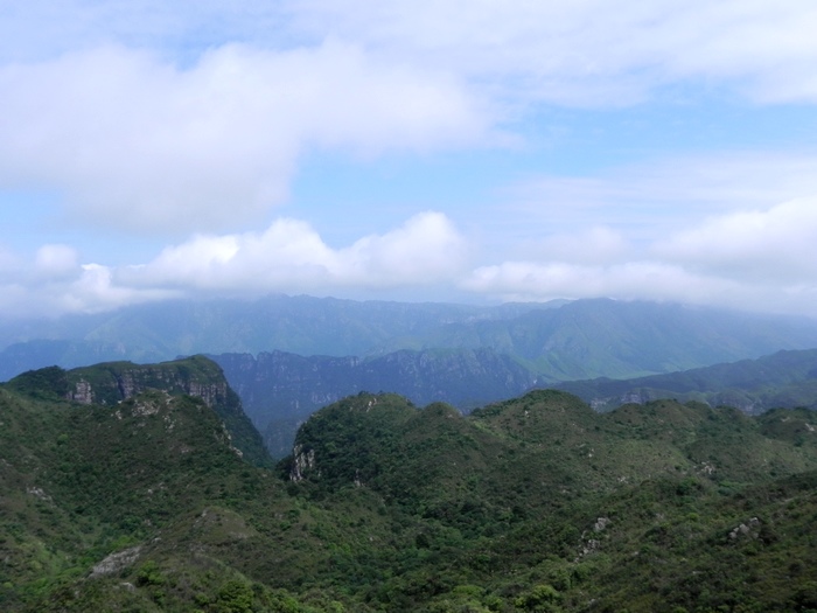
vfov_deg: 42.9
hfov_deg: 55.4
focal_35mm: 33
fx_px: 779
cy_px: 306
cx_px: 408
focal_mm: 5.9
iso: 160
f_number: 7.1
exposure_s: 1/431
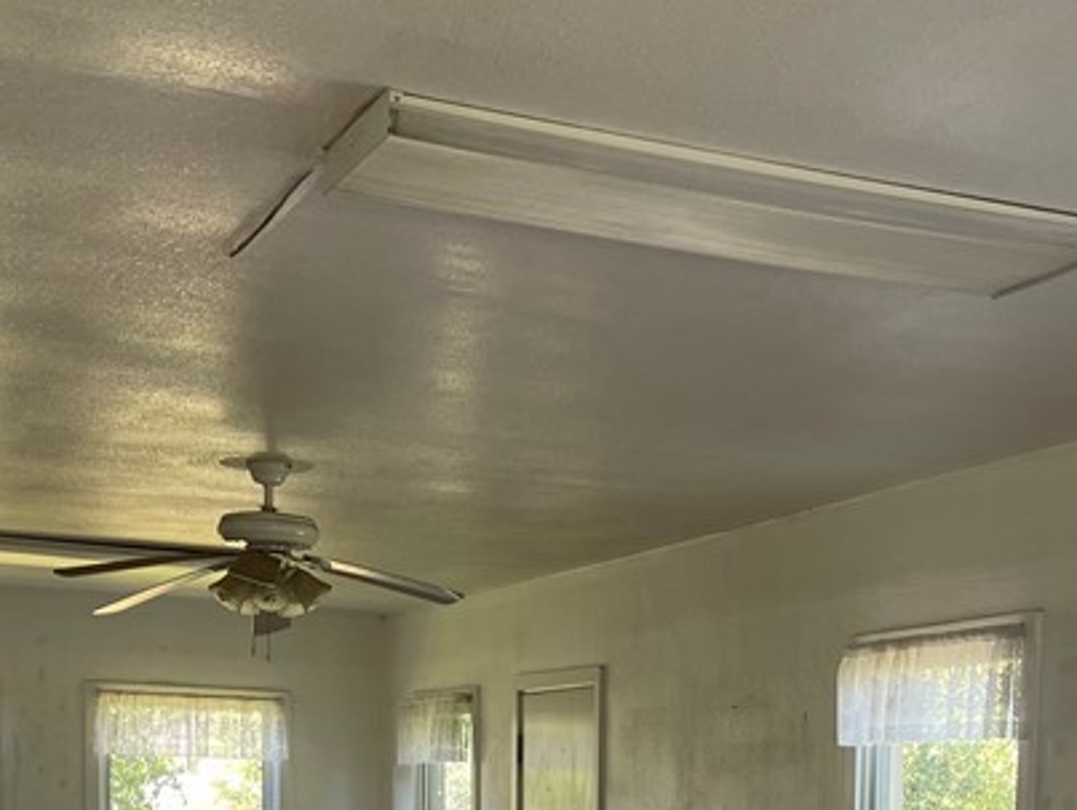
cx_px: 770
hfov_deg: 29.0
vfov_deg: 20.8
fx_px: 2055
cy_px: 962
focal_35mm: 66
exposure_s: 1/121
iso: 80
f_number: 1.6
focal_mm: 5.1
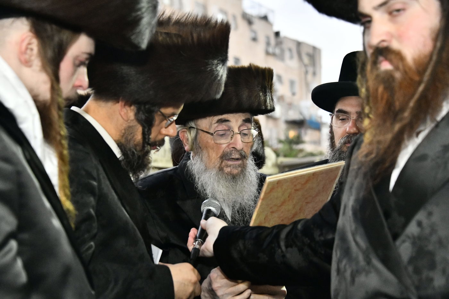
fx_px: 973
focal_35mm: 78
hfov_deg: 26.0
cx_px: 224
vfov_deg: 17.5
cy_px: 150
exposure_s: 1/100
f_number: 5.6
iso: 5000
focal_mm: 78
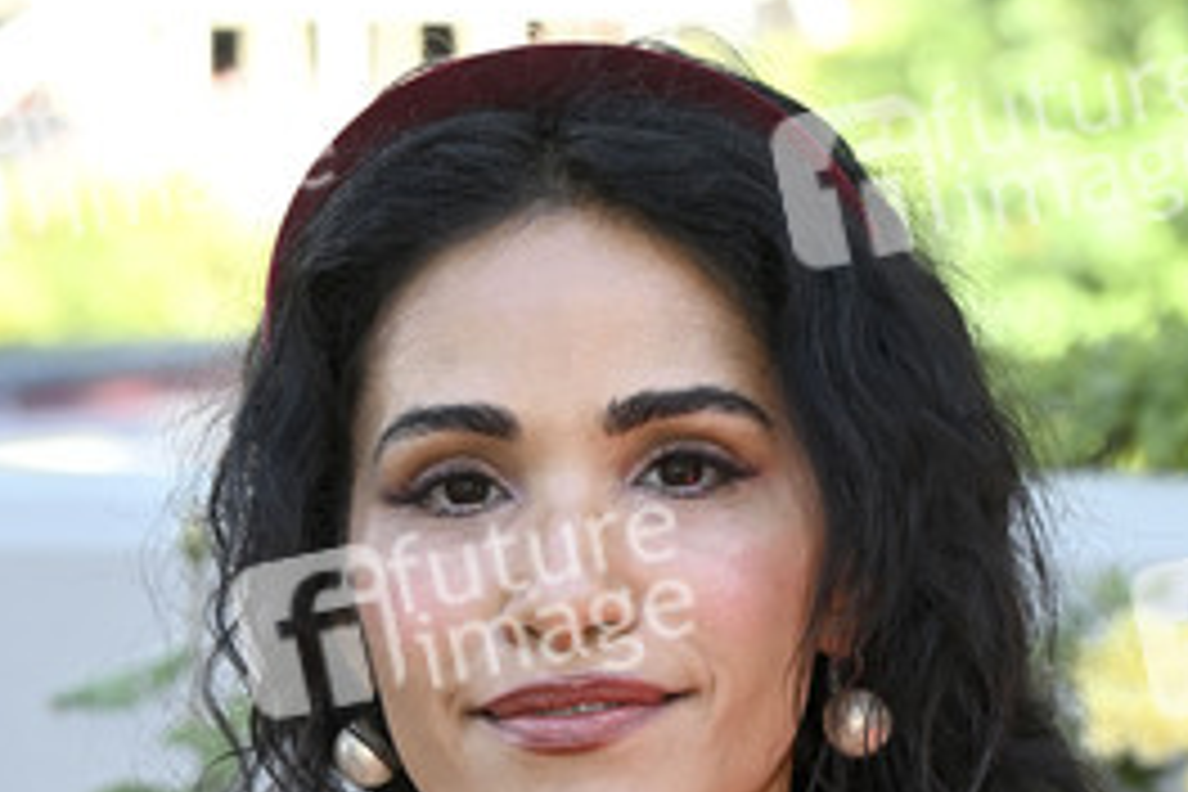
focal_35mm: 188
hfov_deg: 10.9
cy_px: 837
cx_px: 594
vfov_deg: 7.3
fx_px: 6204
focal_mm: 83
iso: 640
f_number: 5.6
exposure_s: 1/320
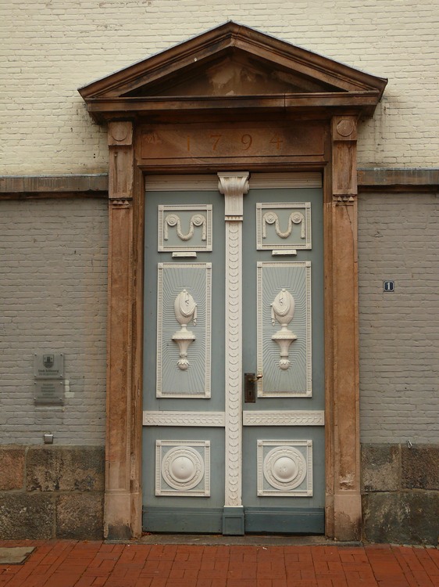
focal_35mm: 51
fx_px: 863
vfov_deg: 37.5
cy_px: 294
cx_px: 220
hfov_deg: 28.5
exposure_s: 1/100
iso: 100
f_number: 3.6
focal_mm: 10.9
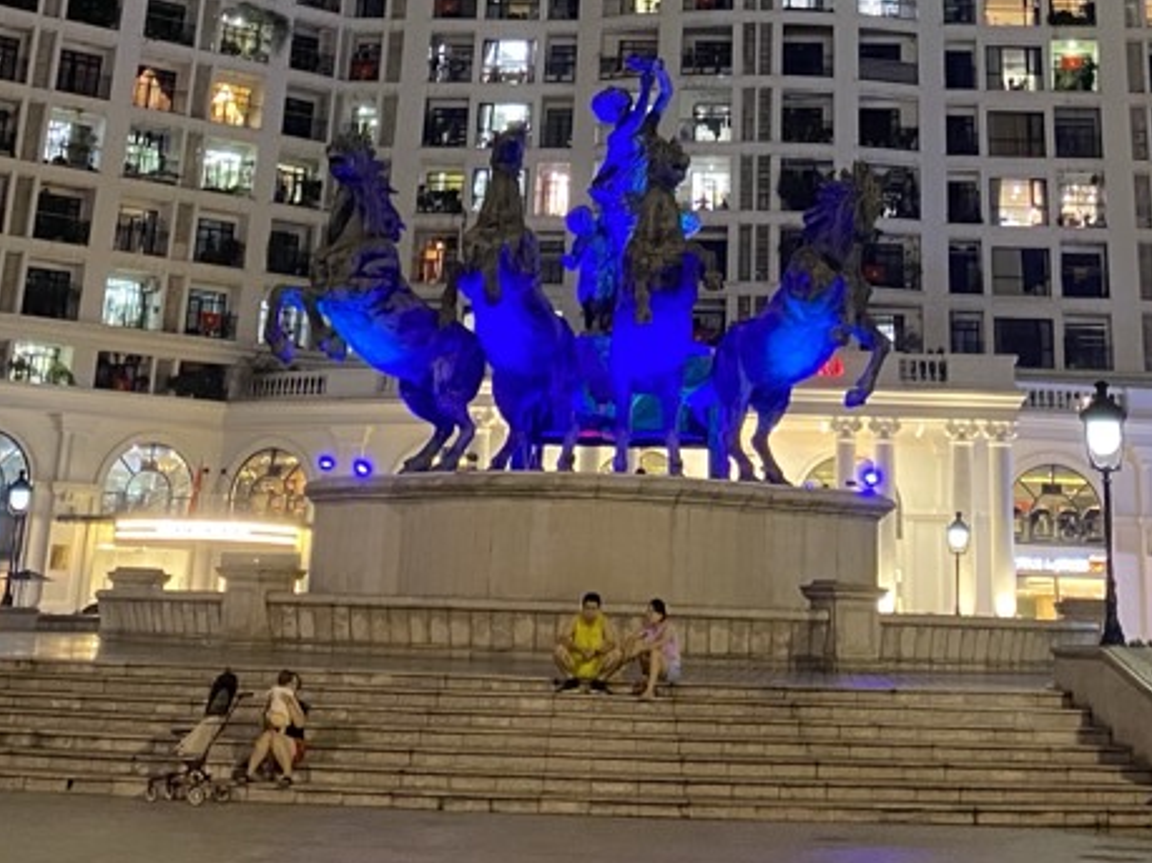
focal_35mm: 58
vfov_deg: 23.6
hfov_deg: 33.1
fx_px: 1930
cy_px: -90
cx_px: 693
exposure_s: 1/25
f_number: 1.8
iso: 640
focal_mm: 4.25
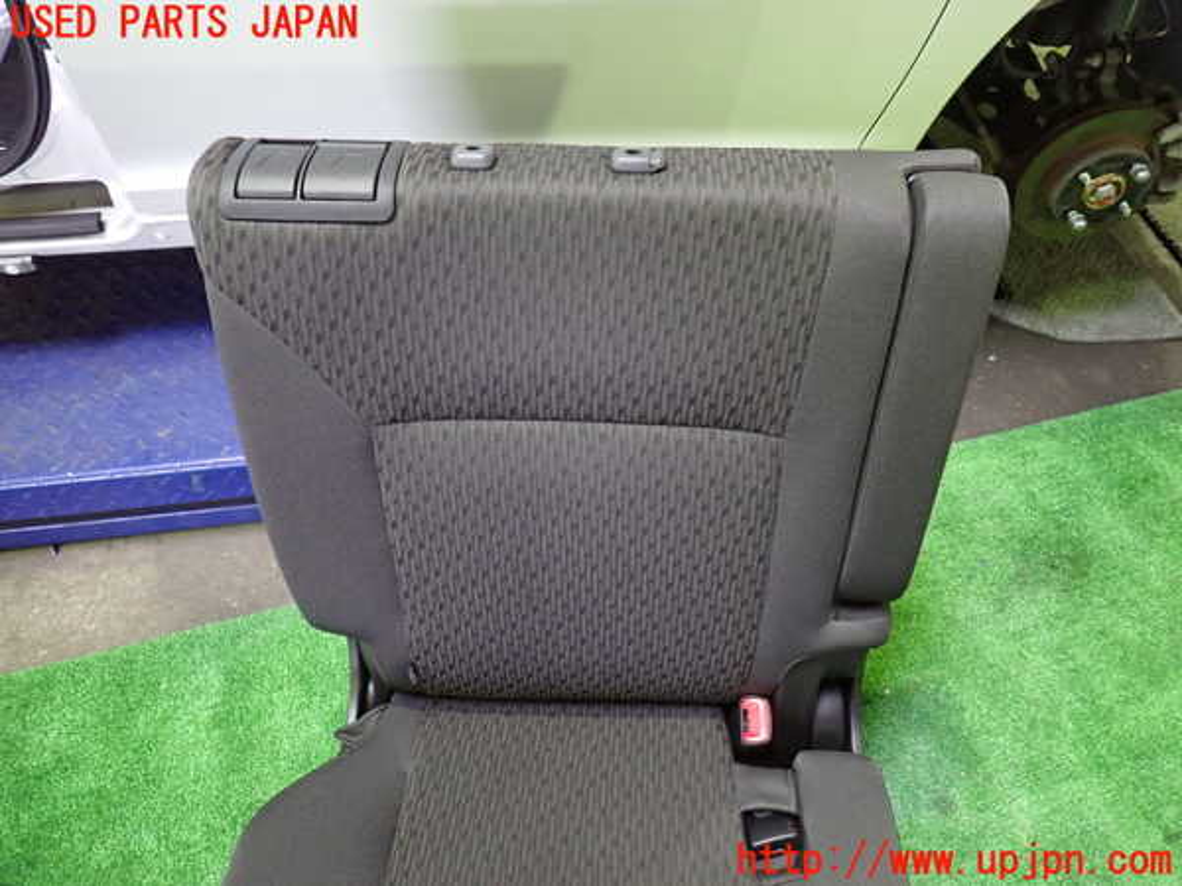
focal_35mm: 25
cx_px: 591
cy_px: 443
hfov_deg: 69.4
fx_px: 854
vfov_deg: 54.9
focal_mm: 4.5
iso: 640
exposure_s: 1/30
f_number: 2
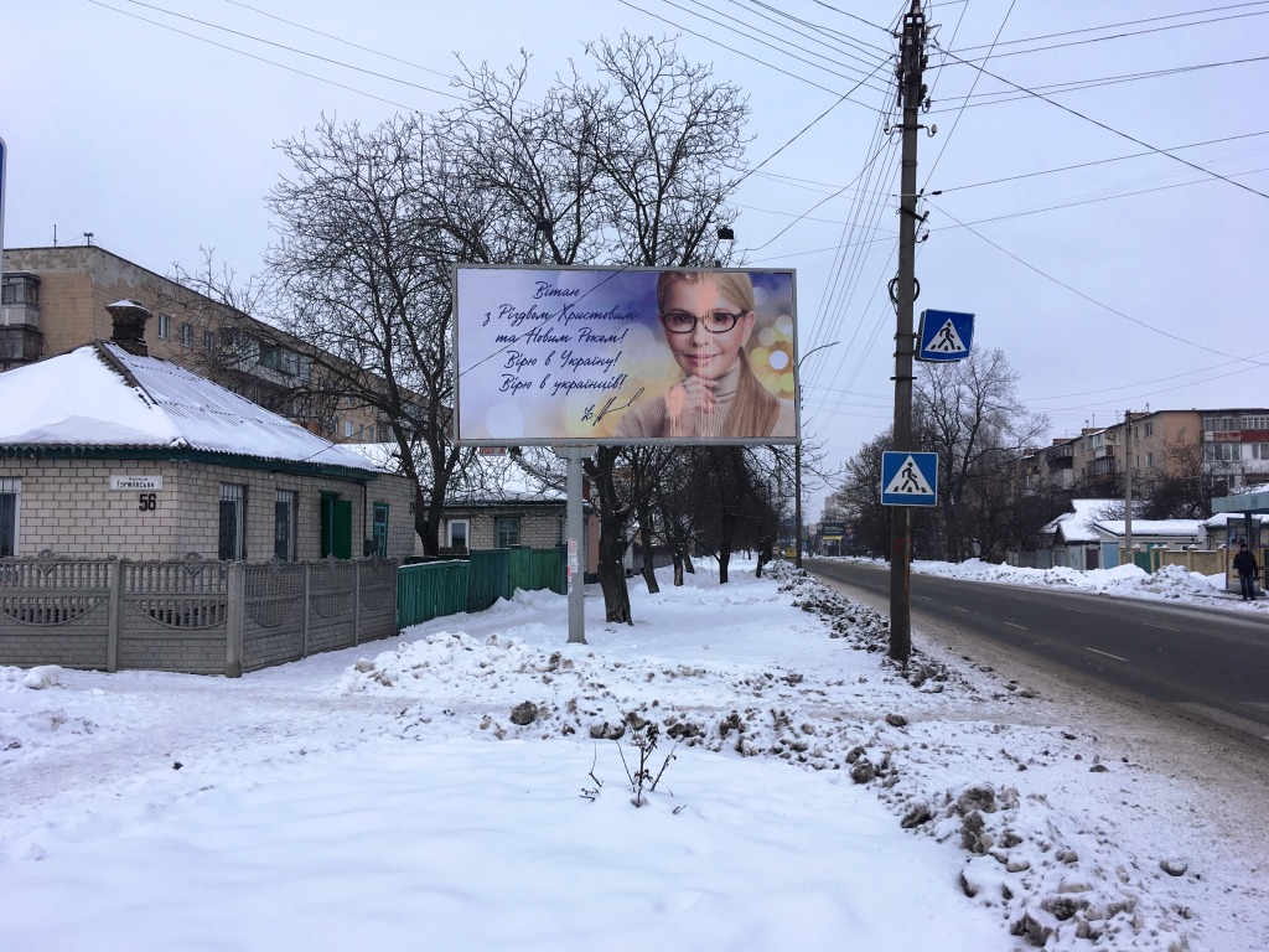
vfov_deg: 48.2
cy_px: 476
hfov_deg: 61.7
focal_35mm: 29
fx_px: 1063
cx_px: 634
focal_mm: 4.15
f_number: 2.2
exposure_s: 1/725
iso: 25
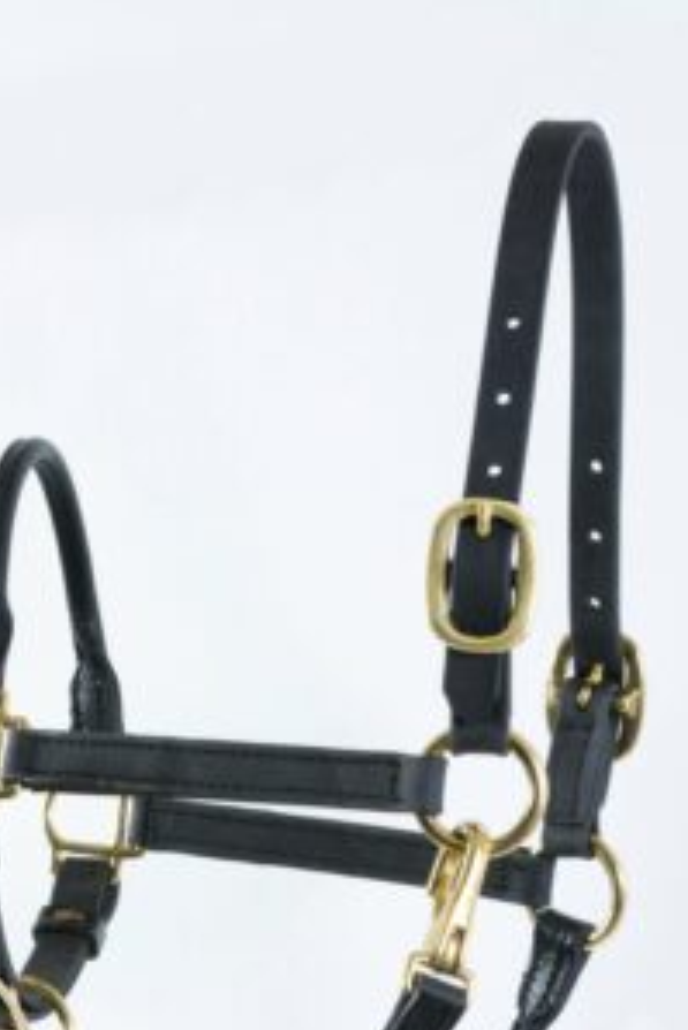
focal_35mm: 159
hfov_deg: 8.6
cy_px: 774
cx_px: 280
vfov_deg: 12.9
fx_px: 4552
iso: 200
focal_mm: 70
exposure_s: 1/125
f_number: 18
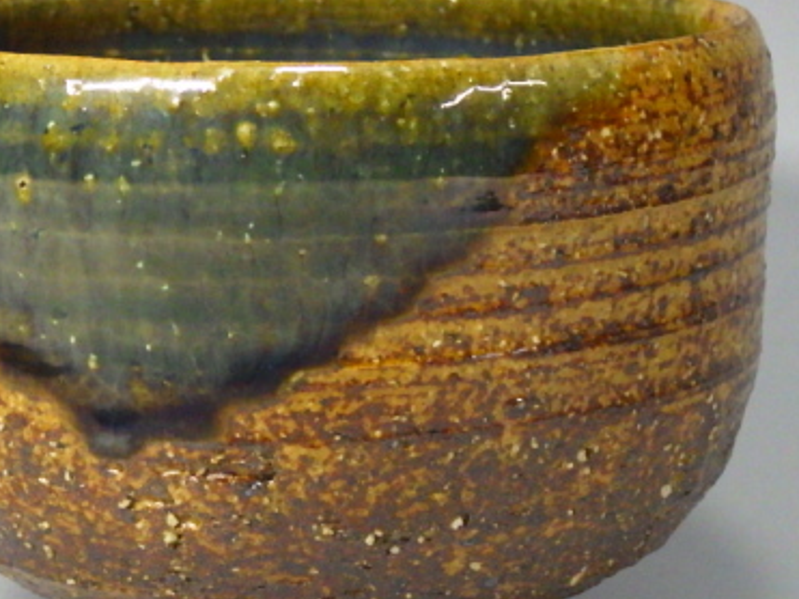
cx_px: 325
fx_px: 3069
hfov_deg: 14.8
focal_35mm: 133
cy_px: 287
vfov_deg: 11.1
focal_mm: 13.7
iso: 400
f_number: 4.8
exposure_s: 1/60
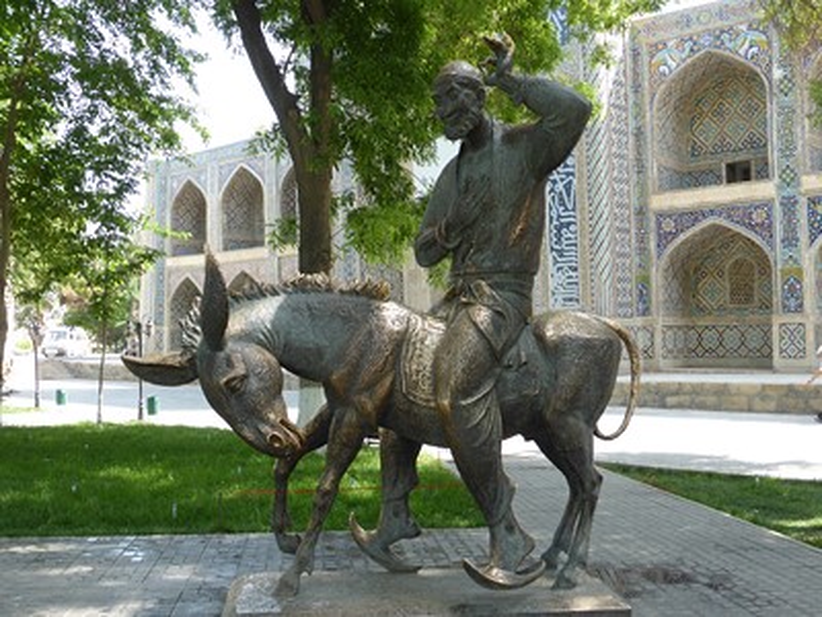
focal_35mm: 40
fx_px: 950
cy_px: 308
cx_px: 411
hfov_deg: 46.8
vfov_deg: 36.0
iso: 100
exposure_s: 1/125
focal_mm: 6.9
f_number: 3.9
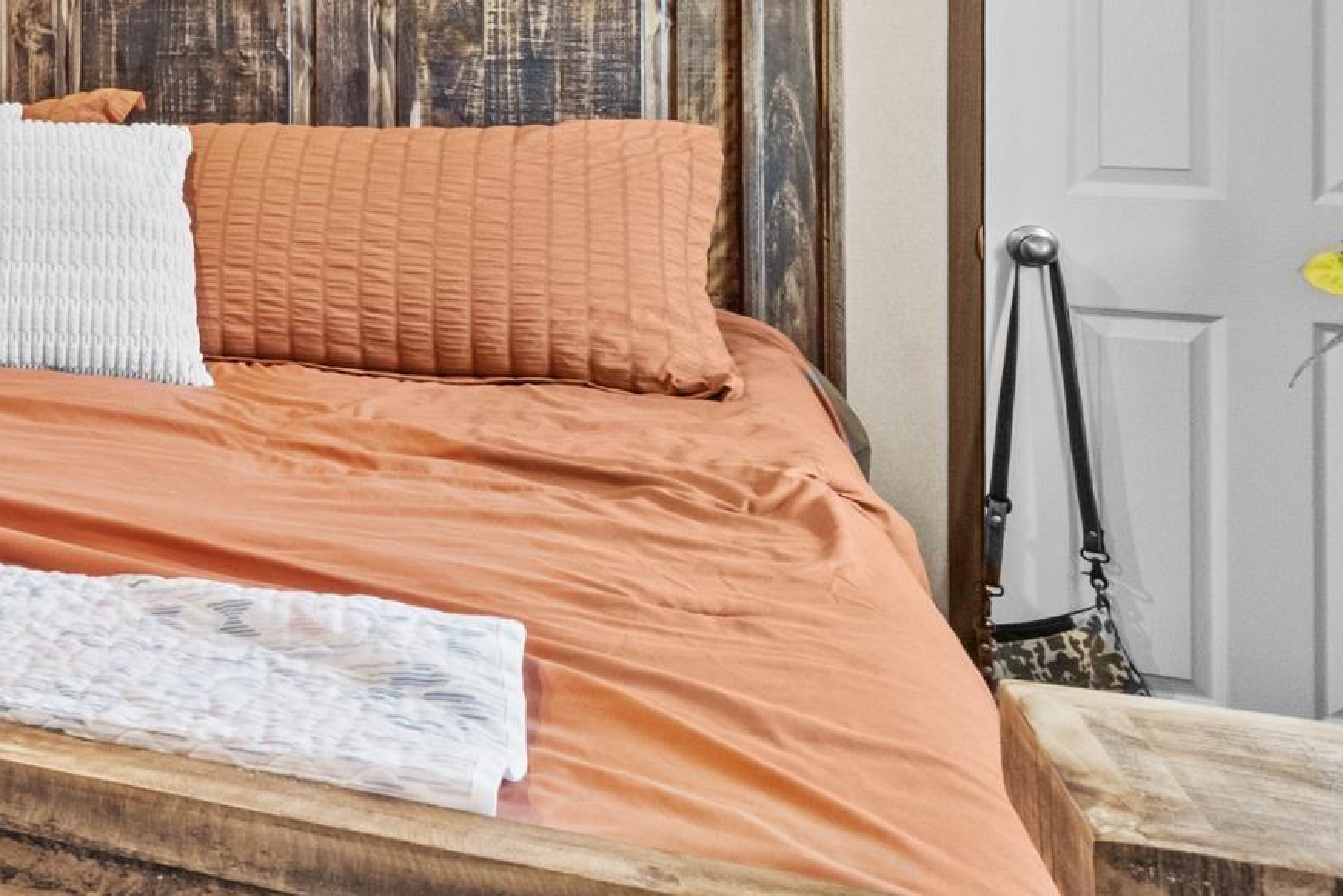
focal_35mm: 43
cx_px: -208
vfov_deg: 28.9
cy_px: -36
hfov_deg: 36.6
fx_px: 1605
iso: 800
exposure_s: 1
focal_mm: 10
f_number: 9
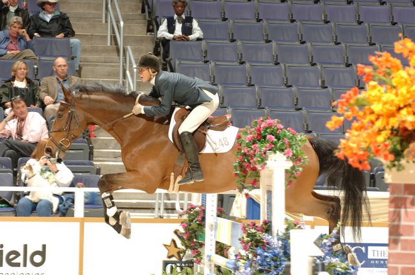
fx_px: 2590
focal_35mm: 225
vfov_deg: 6.1
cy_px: 138
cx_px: 208
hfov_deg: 9.2
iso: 400
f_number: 5
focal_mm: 150
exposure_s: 1/250
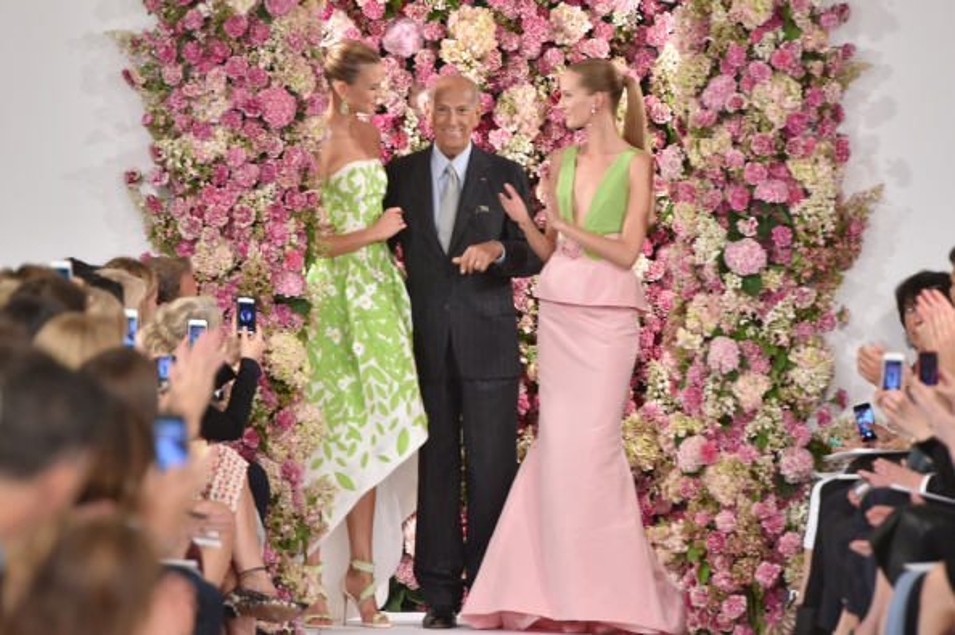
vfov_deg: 4.9
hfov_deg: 7.4
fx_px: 7421
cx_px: 478
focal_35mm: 280
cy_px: 318
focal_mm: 280
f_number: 5
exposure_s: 1/320
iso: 1250
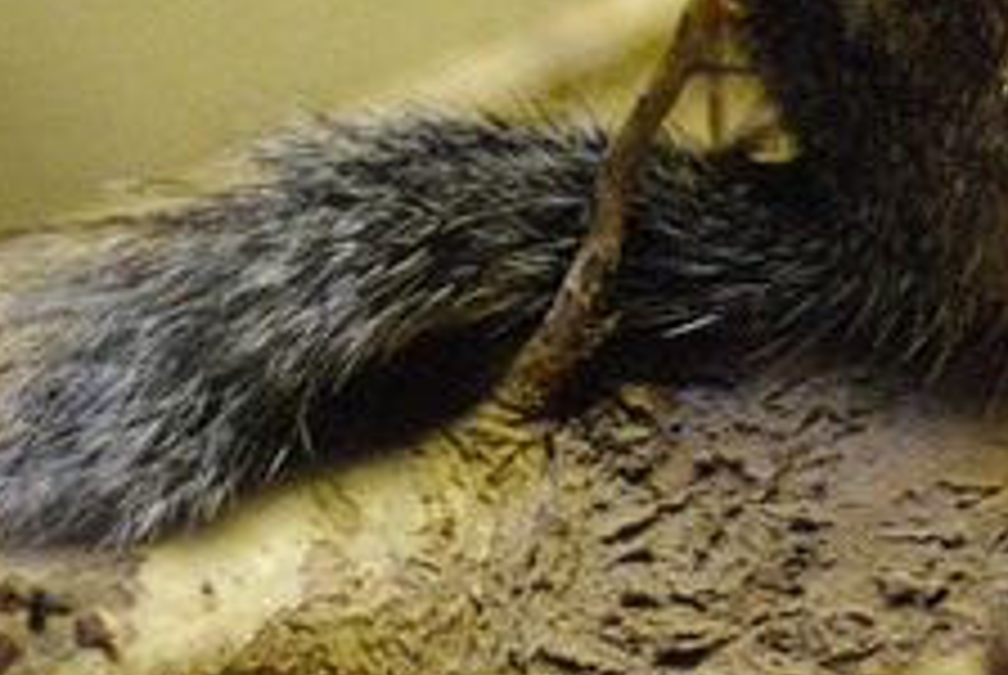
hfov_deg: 2.6
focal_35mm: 796
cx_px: 1341
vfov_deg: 1.7
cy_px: -169
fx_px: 22317
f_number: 4.2
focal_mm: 116
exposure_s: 1/100
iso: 1600
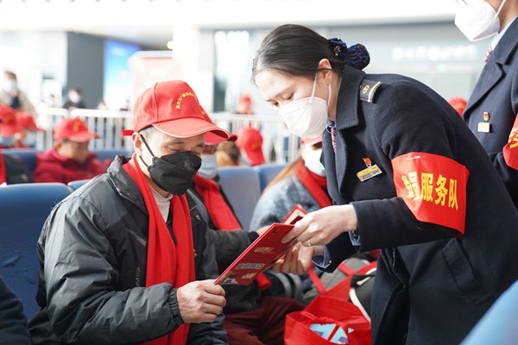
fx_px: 748
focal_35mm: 52
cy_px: 172
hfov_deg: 38.2
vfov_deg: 26.0
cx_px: 259
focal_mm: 52
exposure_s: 1/60
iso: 800
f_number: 2.8
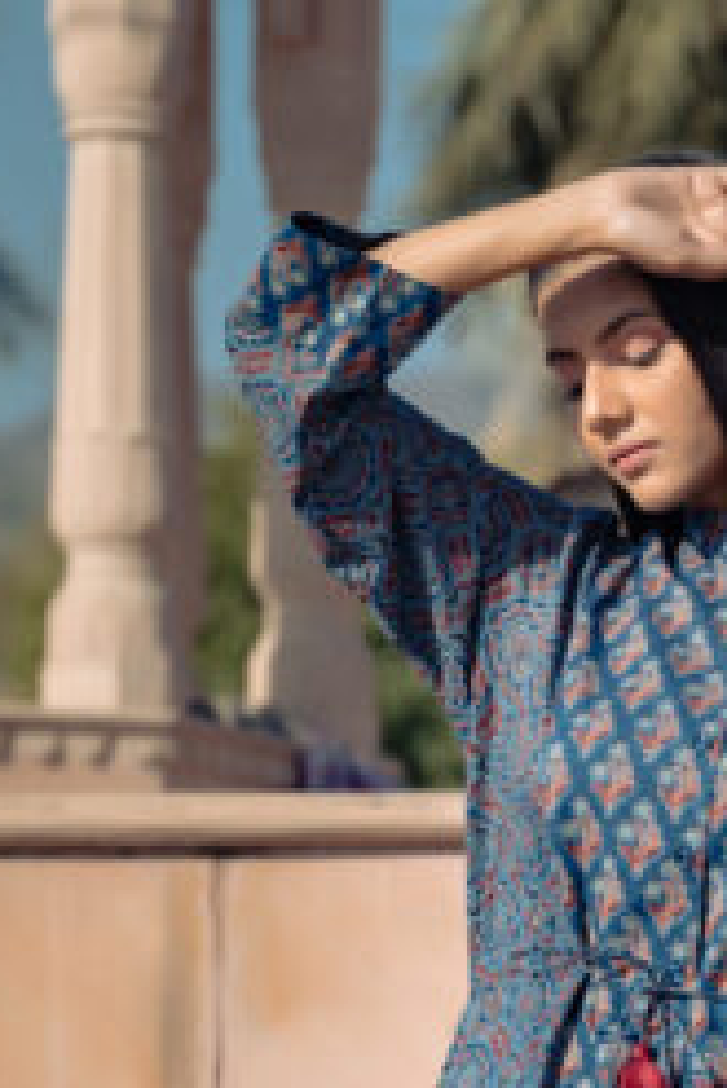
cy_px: 890
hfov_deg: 5.4
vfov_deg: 8.1
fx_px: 7713
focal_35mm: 255
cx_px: 520
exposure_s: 1/1250
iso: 100
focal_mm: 70
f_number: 2.8
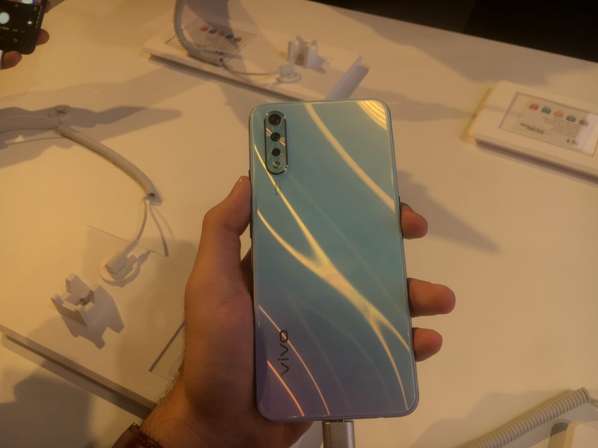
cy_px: 226
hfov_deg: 60.0
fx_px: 518
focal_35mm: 30
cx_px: 298
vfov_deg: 46.8
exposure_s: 1/50
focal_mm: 4.15
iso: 25
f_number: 2.2
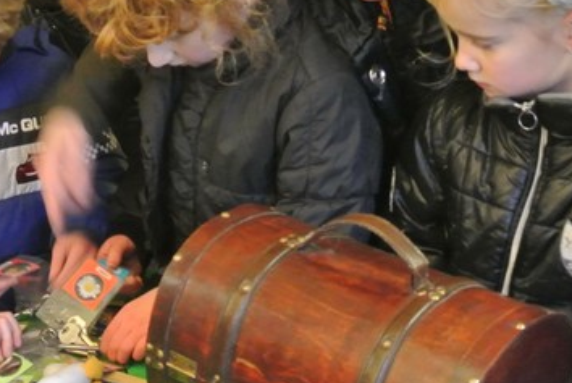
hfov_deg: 26.0
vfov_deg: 17.5
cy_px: 248
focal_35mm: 78
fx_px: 1241
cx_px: 267
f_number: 3.5
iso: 800
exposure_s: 1/8
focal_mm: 10
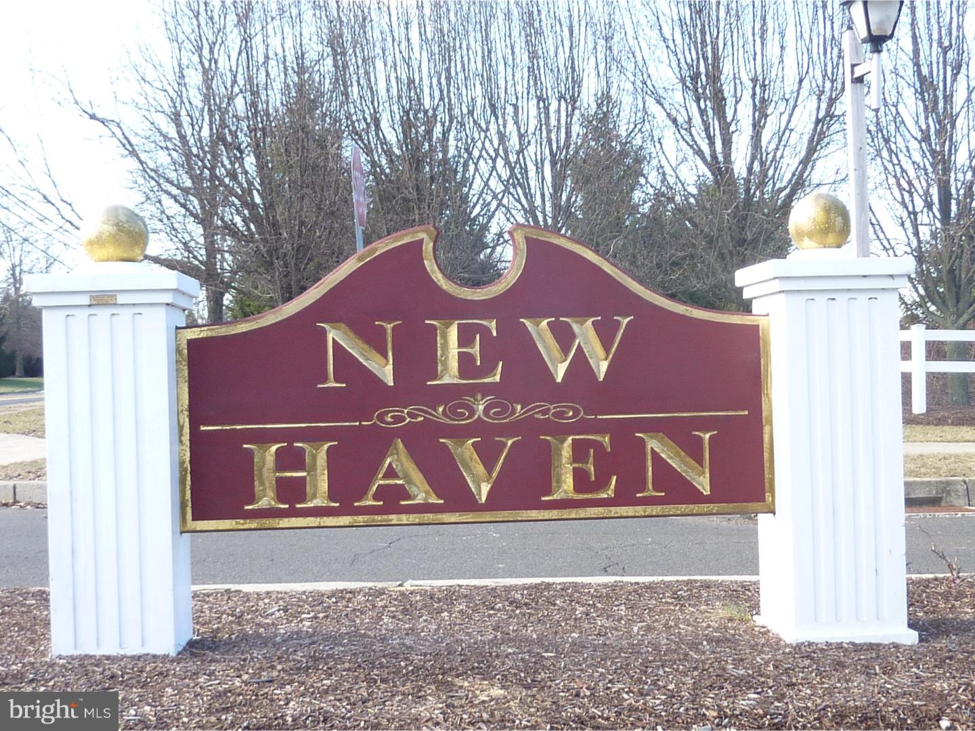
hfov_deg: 39.7
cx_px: 488
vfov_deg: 30.3
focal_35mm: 48
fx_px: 1352
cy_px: 366
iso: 80
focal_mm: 4.4
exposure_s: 1/100
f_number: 3.3
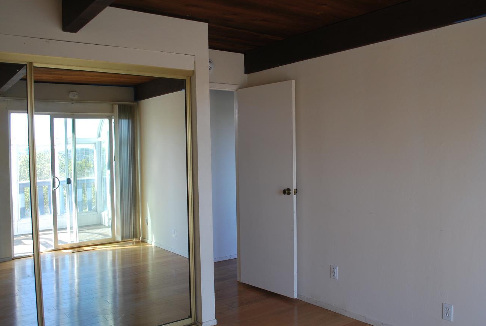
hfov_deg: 60.2
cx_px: 245
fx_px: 419
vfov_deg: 42.5
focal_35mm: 31
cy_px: 168
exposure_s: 1/80
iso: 200
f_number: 4.5
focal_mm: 18
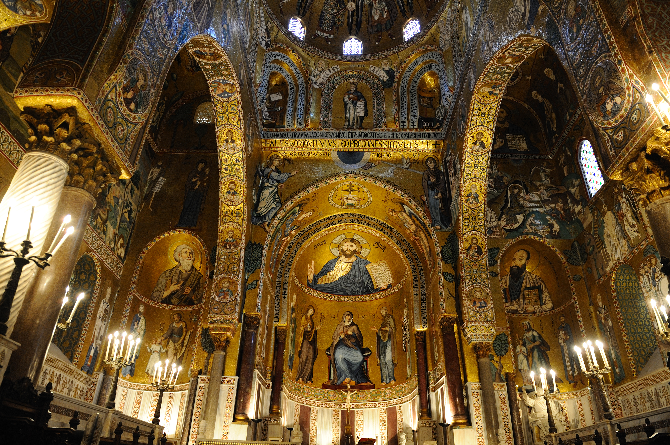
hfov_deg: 73.8
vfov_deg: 53.1
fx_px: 446
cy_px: 222
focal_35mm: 24
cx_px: 335
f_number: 4
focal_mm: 24
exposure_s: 1/60
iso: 800
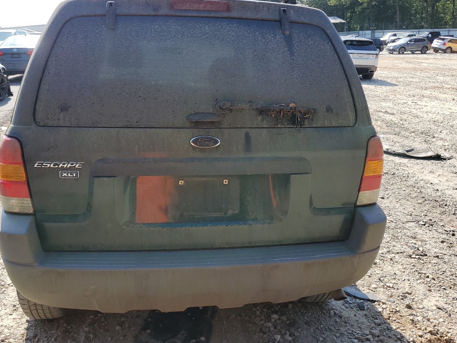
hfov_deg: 56.7
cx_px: 208
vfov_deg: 44.1
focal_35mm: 32
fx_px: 422
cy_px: 154
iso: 50
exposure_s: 1/1667
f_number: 1.5
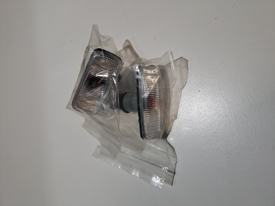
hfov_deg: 69.4
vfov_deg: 54.9
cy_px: 103
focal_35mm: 25
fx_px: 199
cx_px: 138
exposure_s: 1/100
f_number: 1.8
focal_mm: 4.65
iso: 50
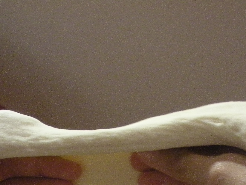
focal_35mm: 78
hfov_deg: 25.0
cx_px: 108
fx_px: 554
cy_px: 203
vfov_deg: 18.2
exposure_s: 1/9.4
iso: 400
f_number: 3.5
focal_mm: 6.3
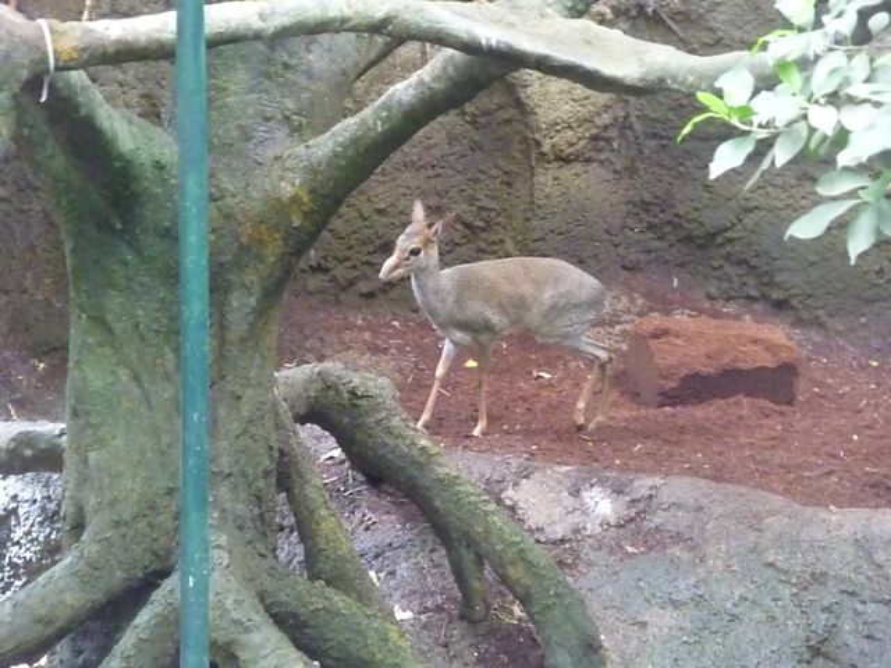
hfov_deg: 12.6
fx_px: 4041
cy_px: 334
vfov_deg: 9.5
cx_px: 446
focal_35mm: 157
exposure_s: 1/40
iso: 3200
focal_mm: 28.3
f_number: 5.7
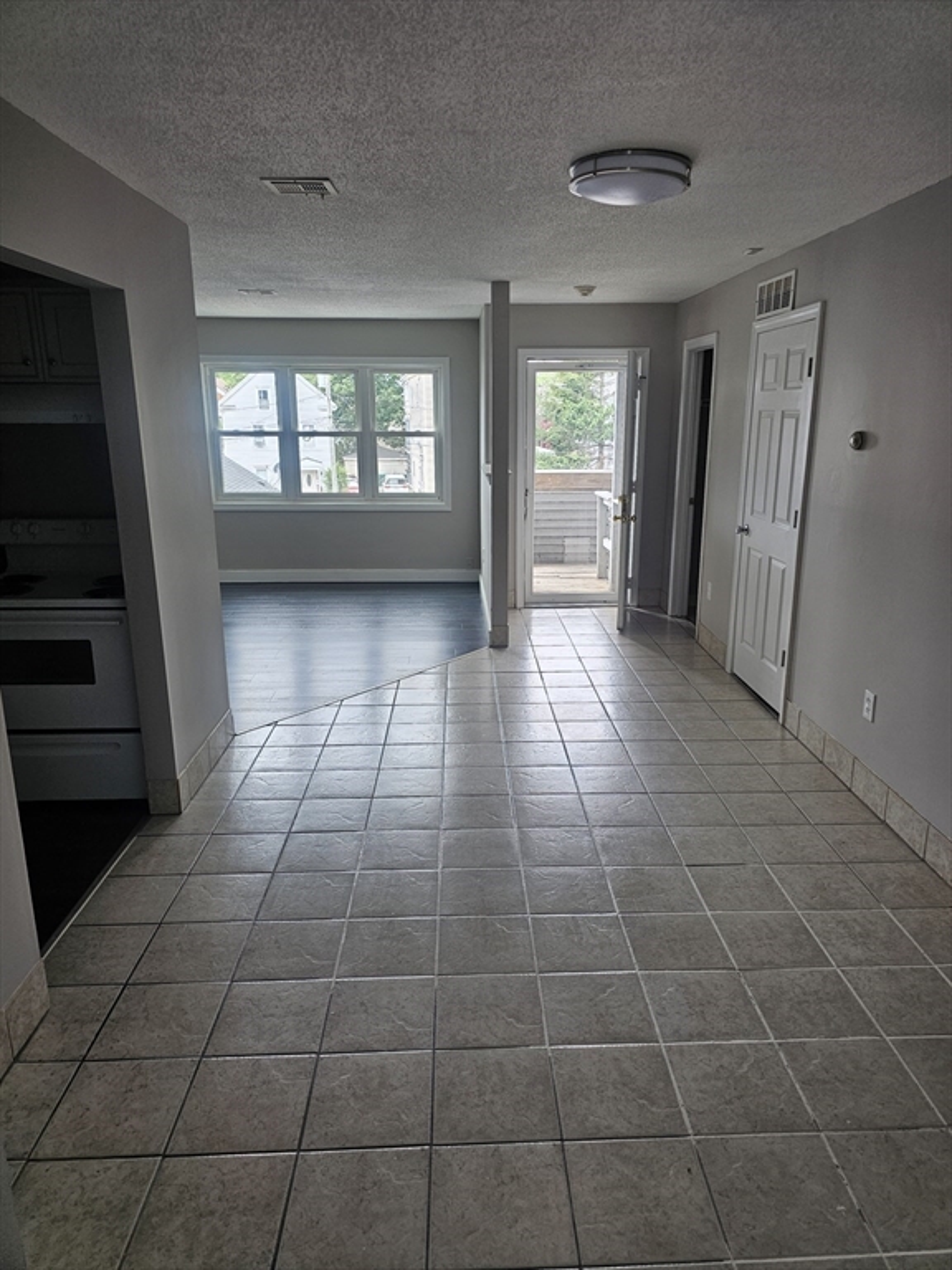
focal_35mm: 23
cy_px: 635
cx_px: 476
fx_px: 843
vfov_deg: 73.9
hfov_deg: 58.9
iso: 50
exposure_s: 1/120
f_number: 1.7
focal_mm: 6.3
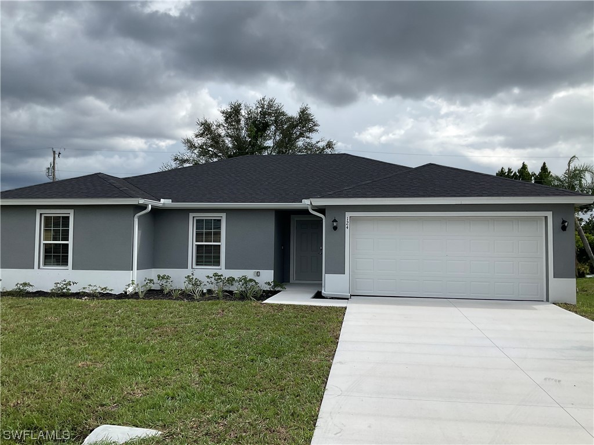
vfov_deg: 48.2
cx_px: 297
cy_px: 222
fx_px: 498
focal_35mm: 29
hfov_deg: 61.7
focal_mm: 3
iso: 16
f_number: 1.8
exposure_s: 1/2320
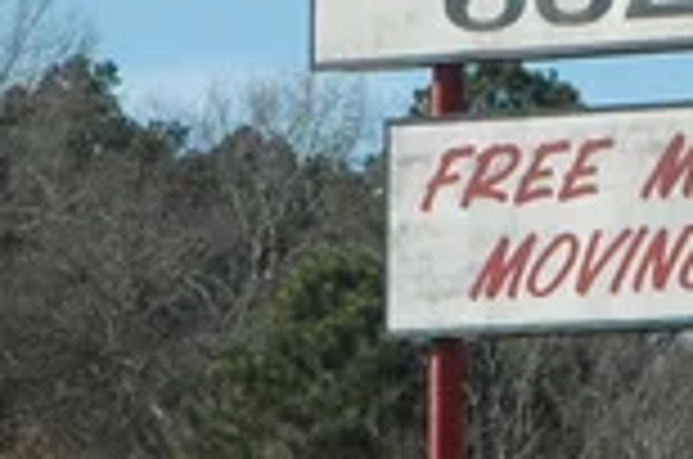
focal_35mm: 605
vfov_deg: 2.3
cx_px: 936
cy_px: -115
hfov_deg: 3.4
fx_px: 11622
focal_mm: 62
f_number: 4.5
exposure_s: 1/1250
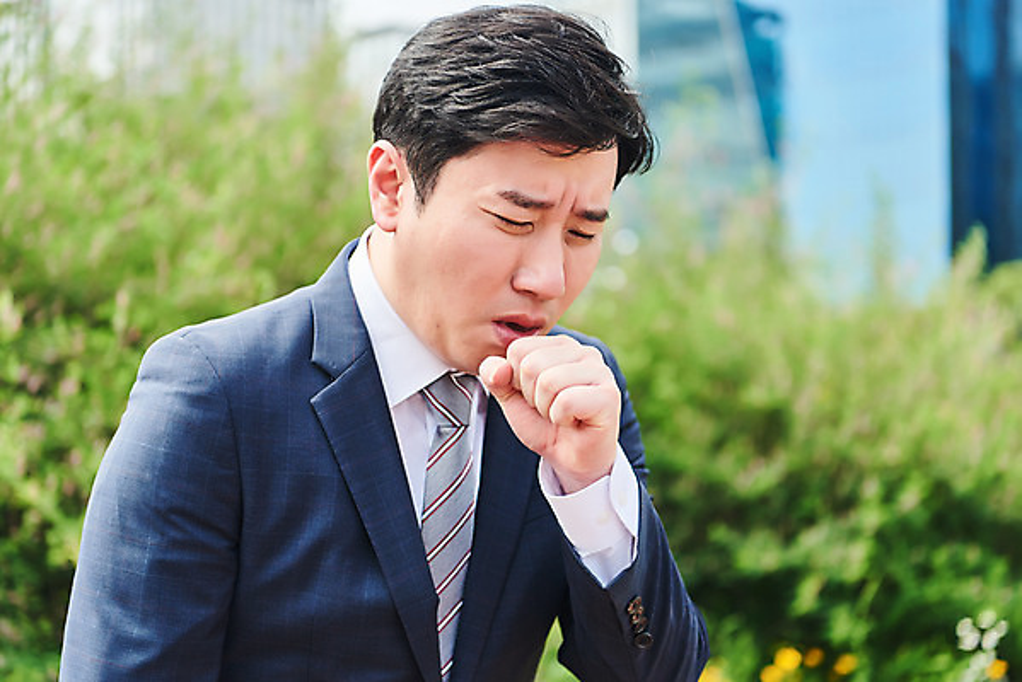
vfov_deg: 19.5
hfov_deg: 28.8
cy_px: 341
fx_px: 1988
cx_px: 511
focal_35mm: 70
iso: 200
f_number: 3.5
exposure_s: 1/800
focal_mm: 70
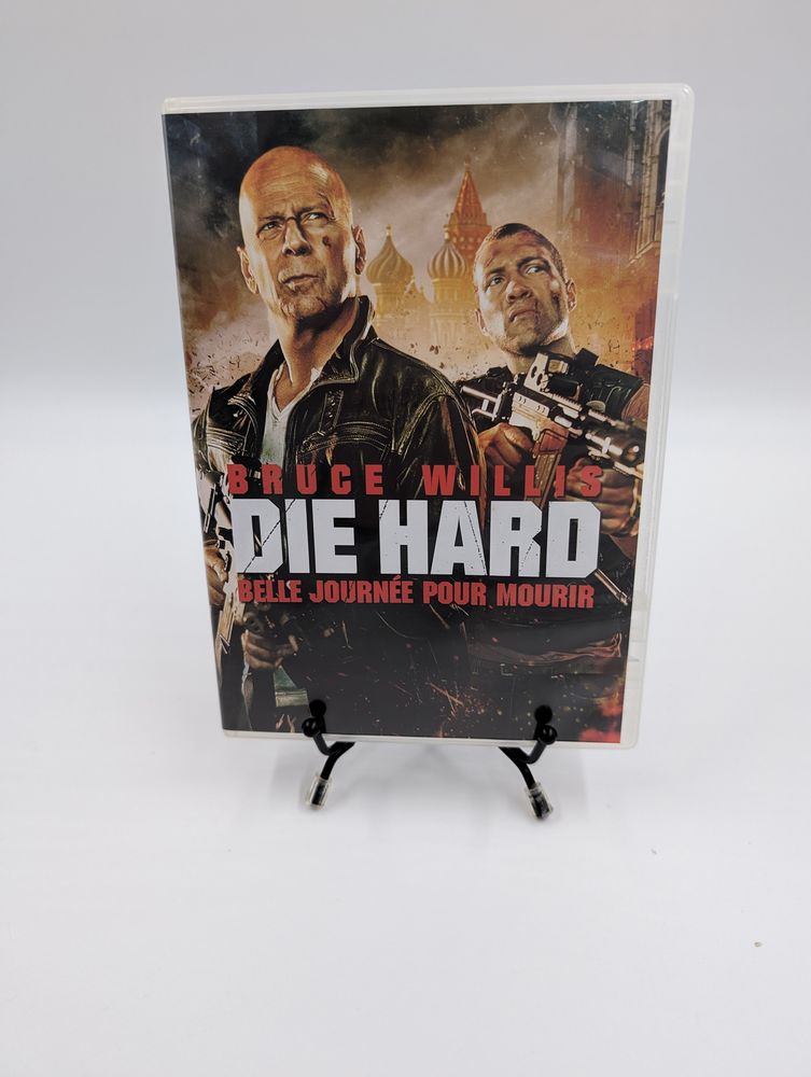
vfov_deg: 71.5
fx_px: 748
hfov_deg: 56.9
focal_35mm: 24
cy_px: 538
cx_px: 406
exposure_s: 1/109
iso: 172
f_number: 1.68
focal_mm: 6.9
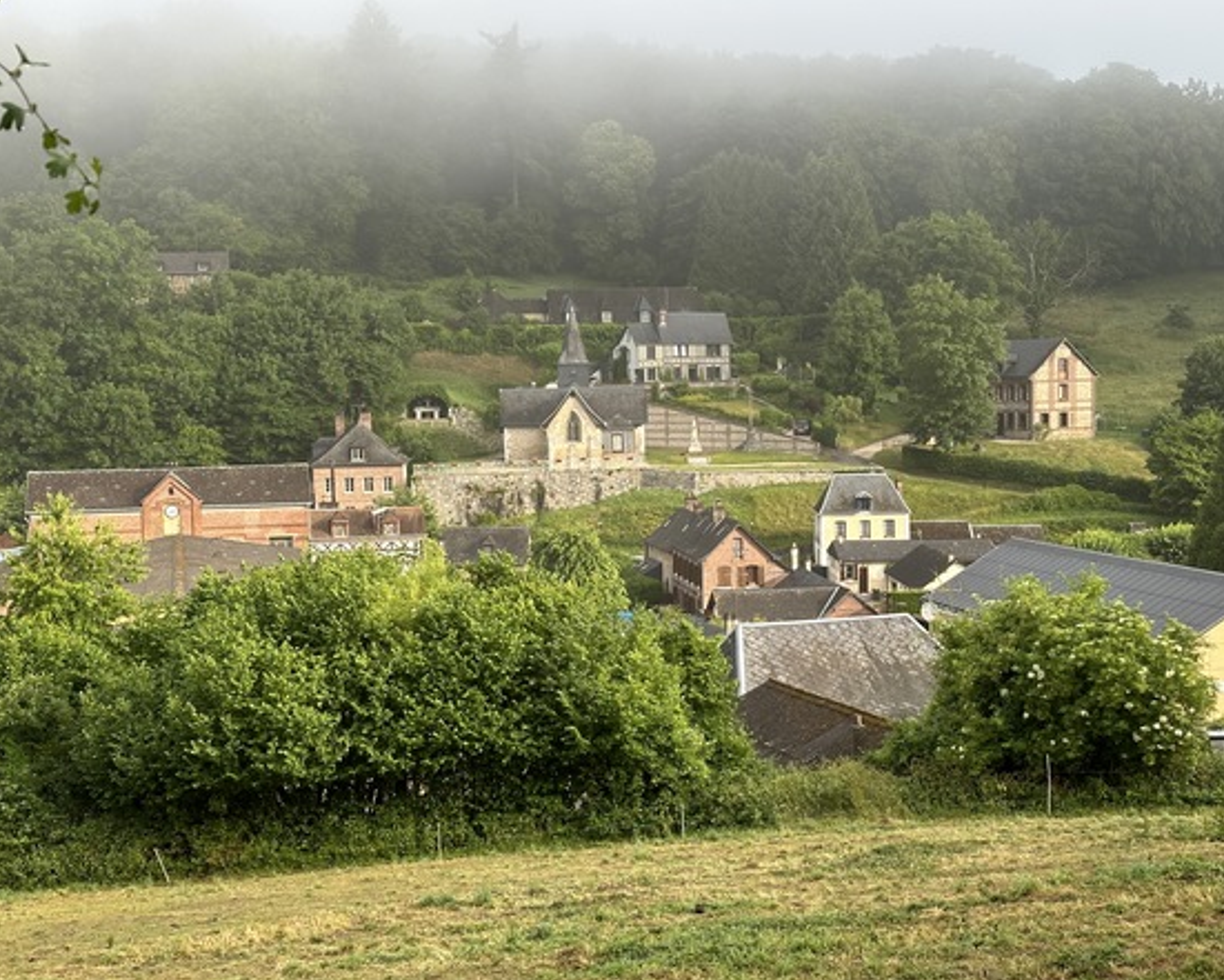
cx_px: 624
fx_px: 1848
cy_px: 496
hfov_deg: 36.6
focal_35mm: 51
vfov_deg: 29.7
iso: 64
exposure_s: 1/823
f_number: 1.78
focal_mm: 6.86
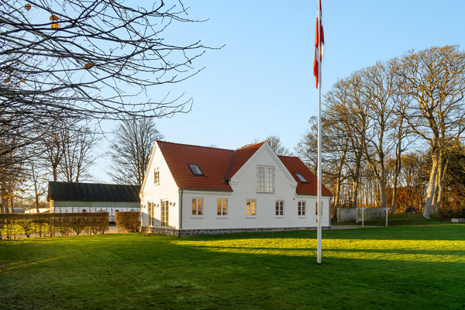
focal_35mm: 24
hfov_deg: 73.7
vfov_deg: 53.1
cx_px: 232
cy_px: 155
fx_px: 310
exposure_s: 1/125
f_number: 7.1
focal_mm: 16
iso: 400
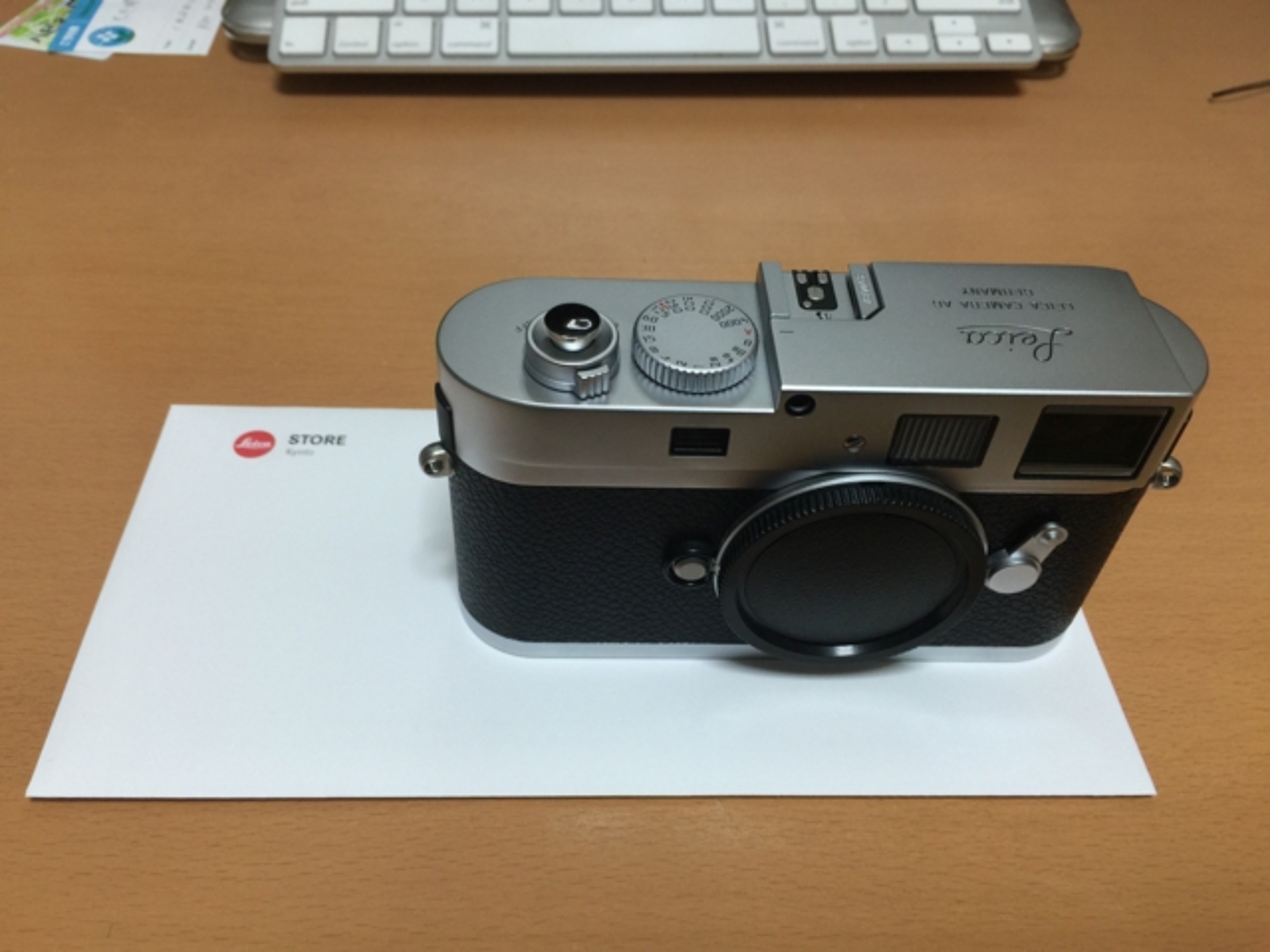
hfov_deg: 61.7
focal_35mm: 29
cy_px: 476
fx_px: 1064
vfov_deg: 48.2
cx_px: 635
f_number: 2.2
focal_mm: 4.15
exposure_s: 1/30
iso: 32
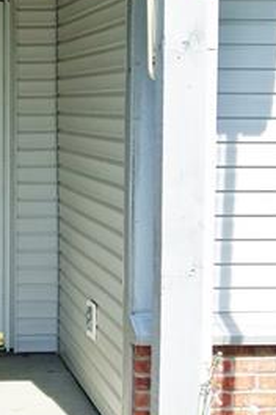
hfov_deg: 12.6
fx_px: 1207
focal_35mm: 105
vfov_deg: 19.4
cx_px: -89
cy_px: 130
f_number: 4.5
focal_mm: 13.6
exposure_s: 1/500
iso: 100
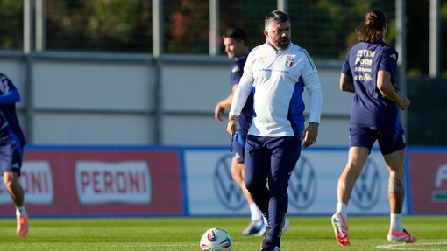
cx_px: 224
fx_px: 7480
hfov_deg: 3.4
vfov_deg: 1.9
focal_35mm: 631
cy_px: 120
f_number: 4.5
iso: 400
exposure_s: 1/2000
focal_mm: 400
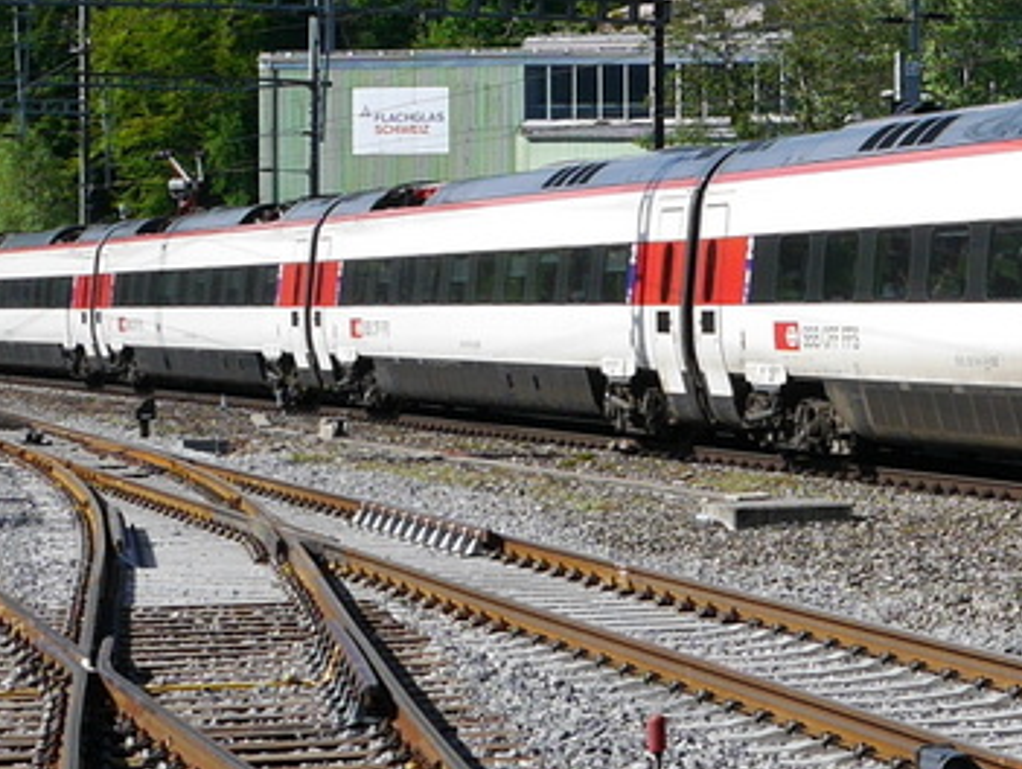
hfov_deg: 20.2
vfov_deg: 15.6
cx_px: 1022
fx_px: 2778
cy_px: 106
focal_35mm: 94
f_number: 7.1
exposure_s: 1/500
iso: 160
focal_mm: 15
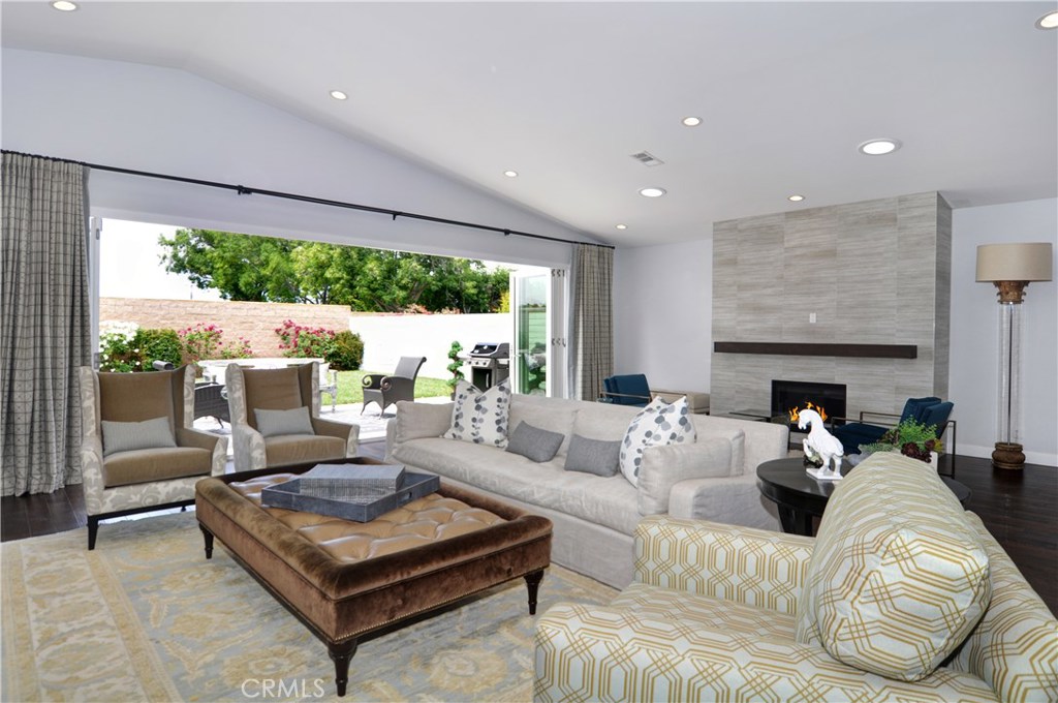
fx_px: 528
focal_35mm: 18
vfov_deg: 67.2
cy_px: 352
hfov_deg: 90.1
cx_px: 529
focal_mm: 12
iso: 400
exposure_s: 1/125
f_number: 7.1
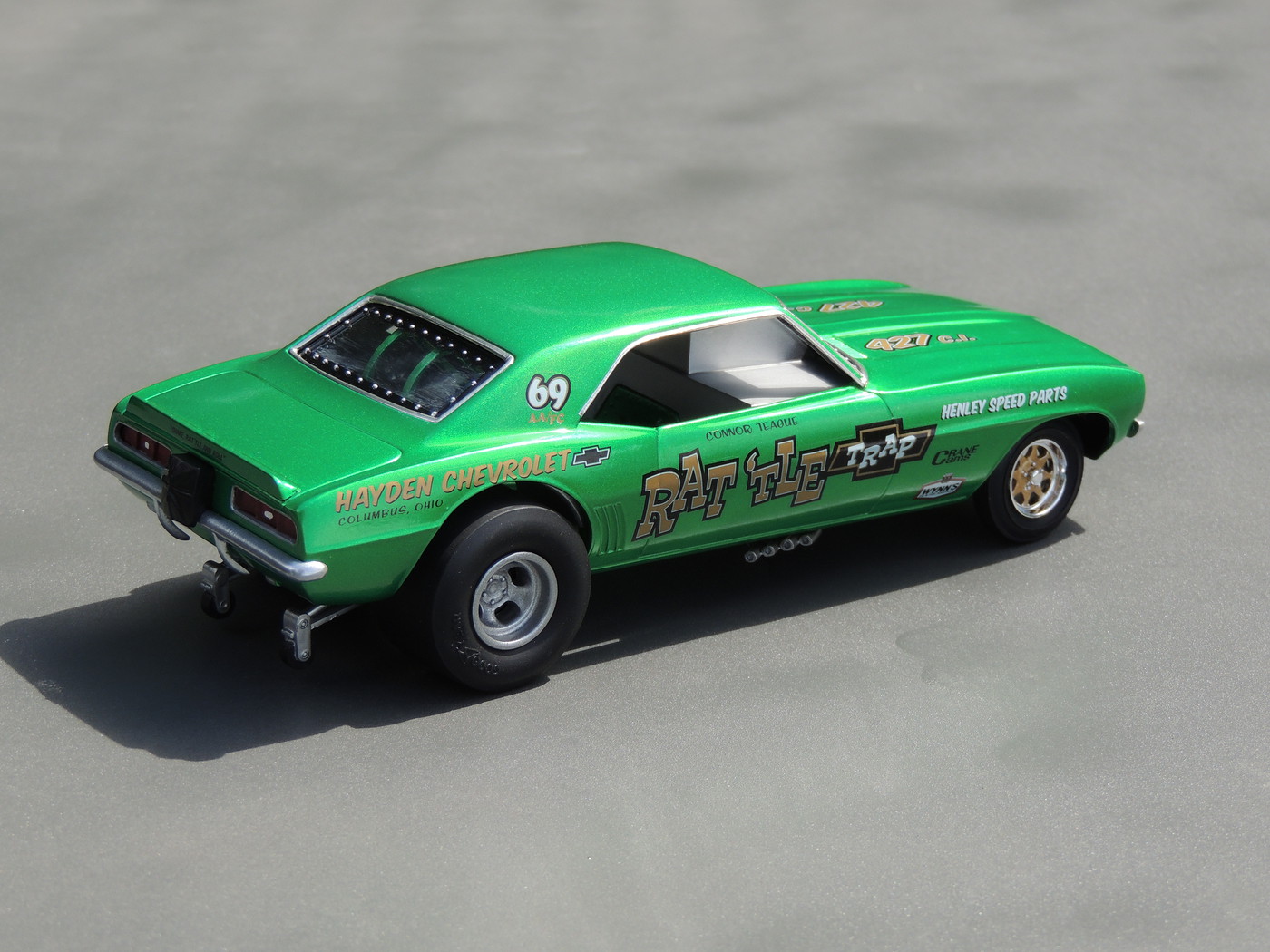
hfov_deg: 19.6
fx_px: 3669
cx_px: 635
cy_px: 476
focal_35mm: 100
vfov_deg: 14.8
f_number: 4.1
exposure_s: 1/320
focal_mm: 17.8
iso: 100
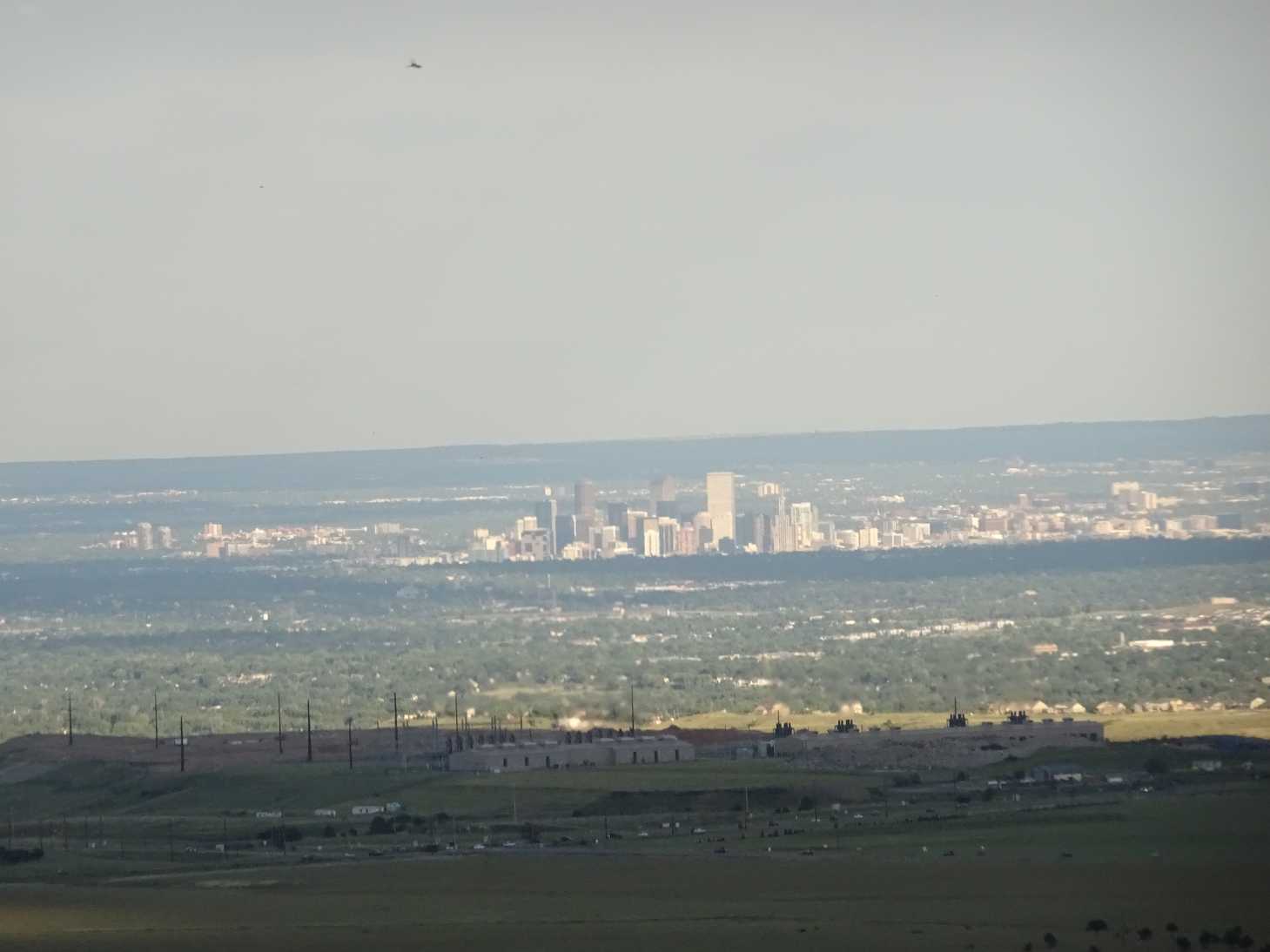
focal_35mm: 290
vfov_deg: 5.1
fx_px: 10639
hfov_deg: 6.8
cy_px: 476
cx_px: 635
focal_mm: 49.49
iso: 500
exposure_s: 1/250
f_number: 6.3
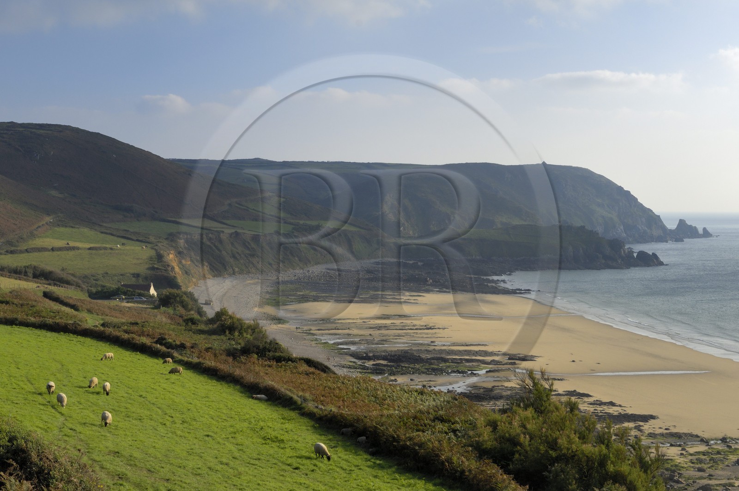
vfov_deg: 23.7
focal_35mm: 57
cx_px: 370
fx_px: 1168
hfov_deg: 35.1
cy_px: 246
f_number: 10
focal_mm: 38
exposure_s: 1/160
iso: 100
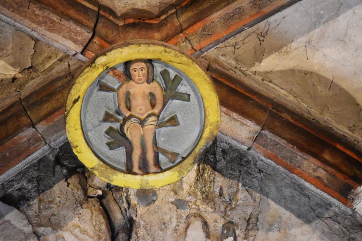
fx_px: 2187
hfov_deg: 9.5
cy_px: 120
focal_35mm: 218
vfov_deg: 6.3
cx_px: 181
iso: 12800
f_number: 5
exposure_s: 1/250
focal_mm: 145
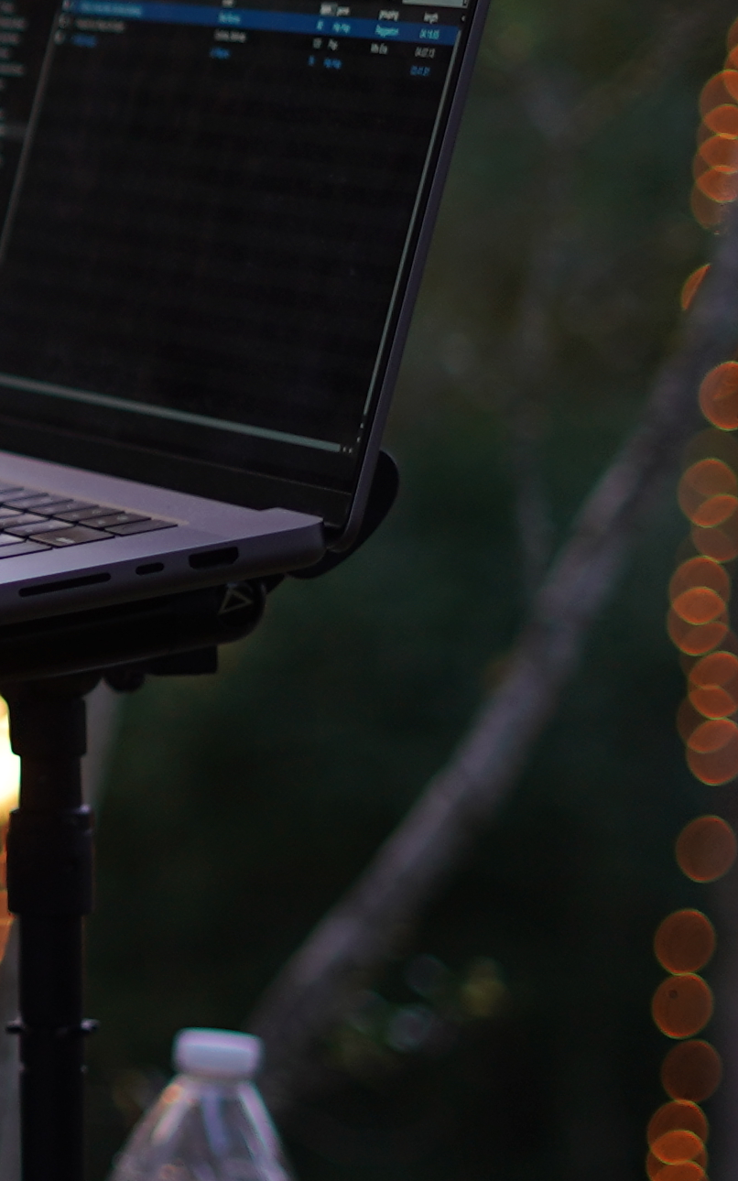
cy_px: 209
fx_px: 7629
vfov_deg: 8.8
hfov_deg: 5.3
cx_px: -1258
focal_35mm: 237
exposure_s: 1/100
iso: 160
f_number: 1.8
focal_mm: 50
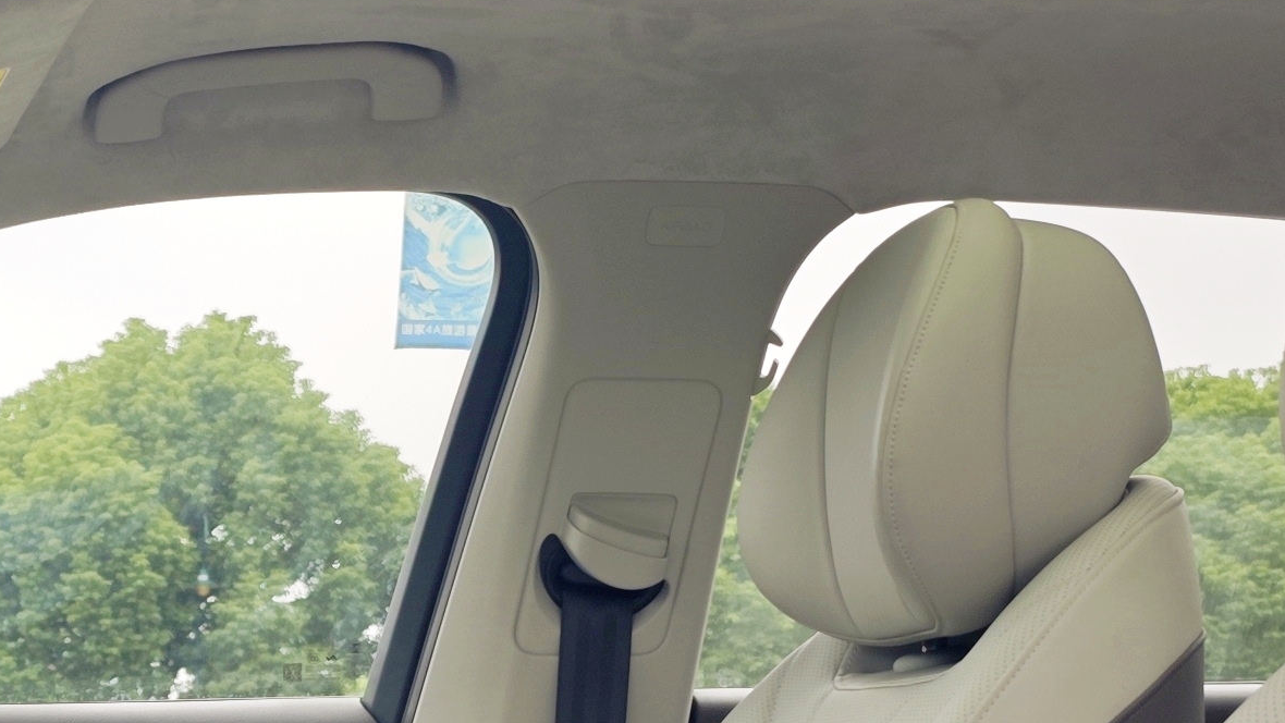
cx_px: -143
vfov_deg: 13.3
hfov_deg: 23.0
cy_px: 1012
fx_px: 2965
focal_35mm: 87
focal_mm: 6.55
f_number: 1.6
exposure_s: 1/912
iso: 50
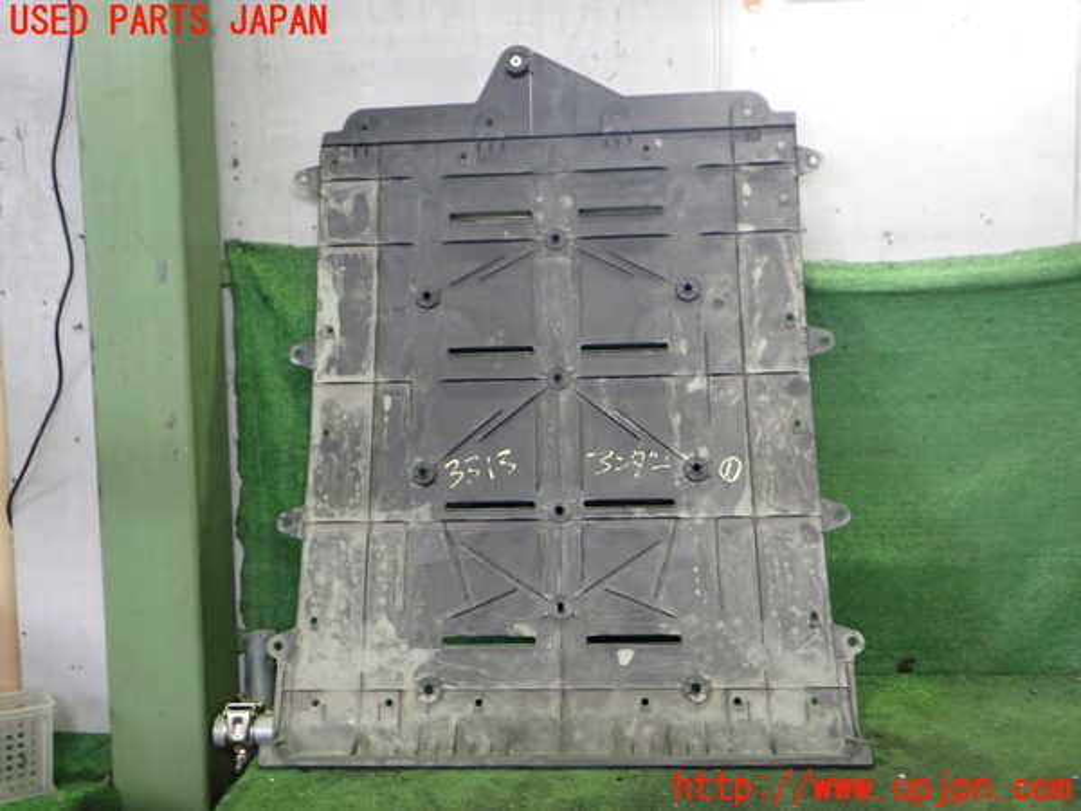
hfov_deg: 60.0
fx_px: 937
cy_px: 406
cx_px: 540
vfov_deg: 46.8
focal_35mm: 30
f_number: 2.3
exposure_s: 1/40
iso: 640
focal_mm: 5.4
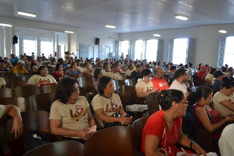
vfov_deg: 47.9
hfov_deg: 67.4
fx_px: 175
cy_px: 78
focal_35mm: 27
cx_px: 117
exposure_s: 1/30
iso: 400
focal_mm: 18
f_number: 3.5
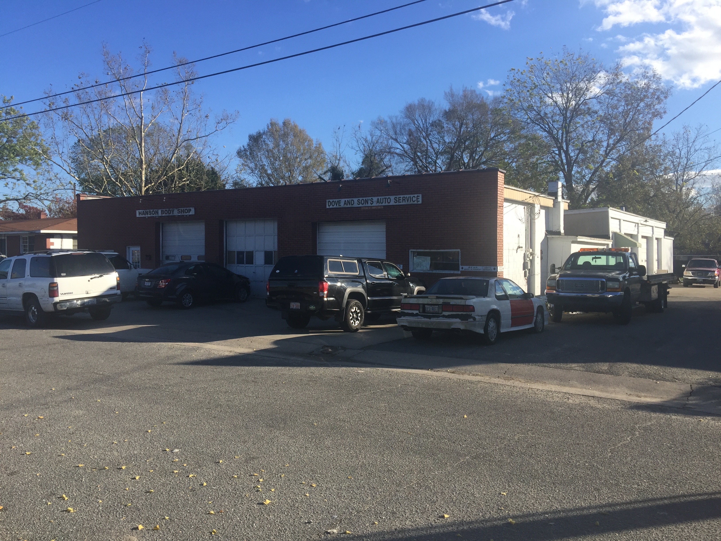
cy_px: 270
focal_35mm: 29
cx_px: 360
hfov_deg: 61.7
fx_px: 604
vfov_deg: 48.2
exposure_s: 1/1236
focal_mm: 4.15
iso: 32
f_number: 2.2
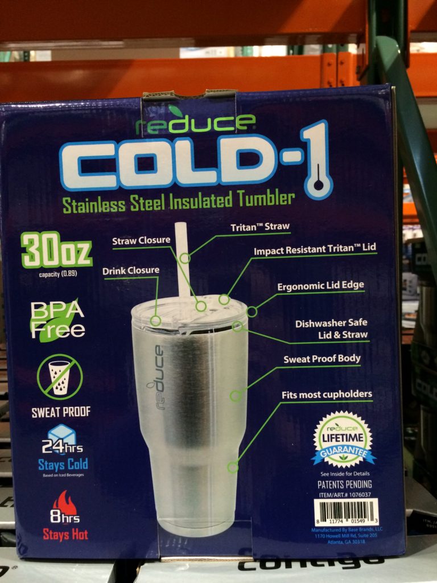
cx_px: 218
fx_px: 488
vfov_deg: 61.7
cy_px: 292
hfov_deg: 48.2
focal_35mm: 29
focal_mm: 4.15
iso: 250
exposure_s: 1/30
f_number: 2.2
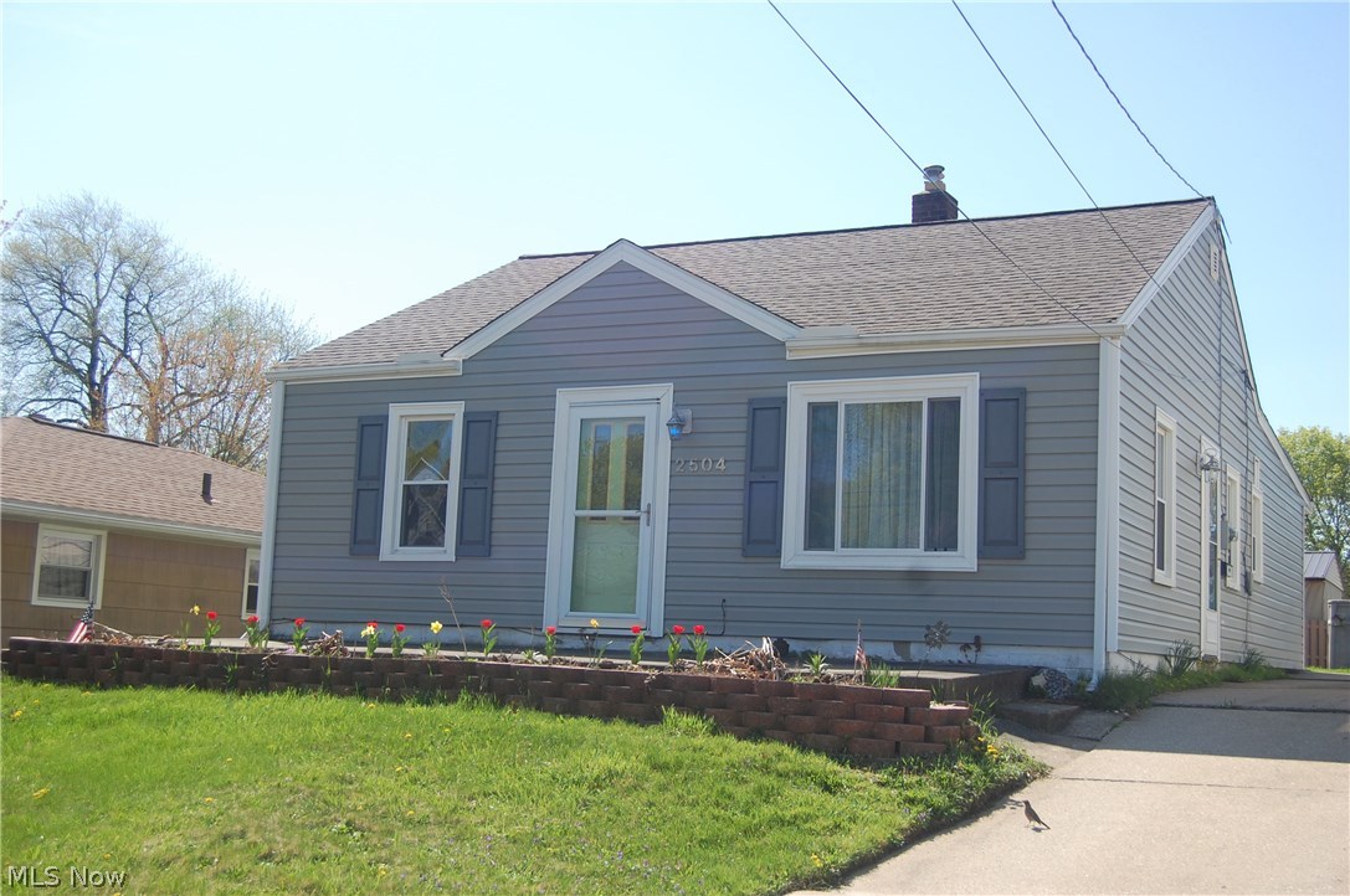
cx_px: 675
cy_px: 448
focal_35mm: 42
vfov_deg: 31.8
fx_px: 1573
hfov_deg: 46.4
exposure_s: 1/500
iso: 200
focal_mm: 28
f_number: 5.6
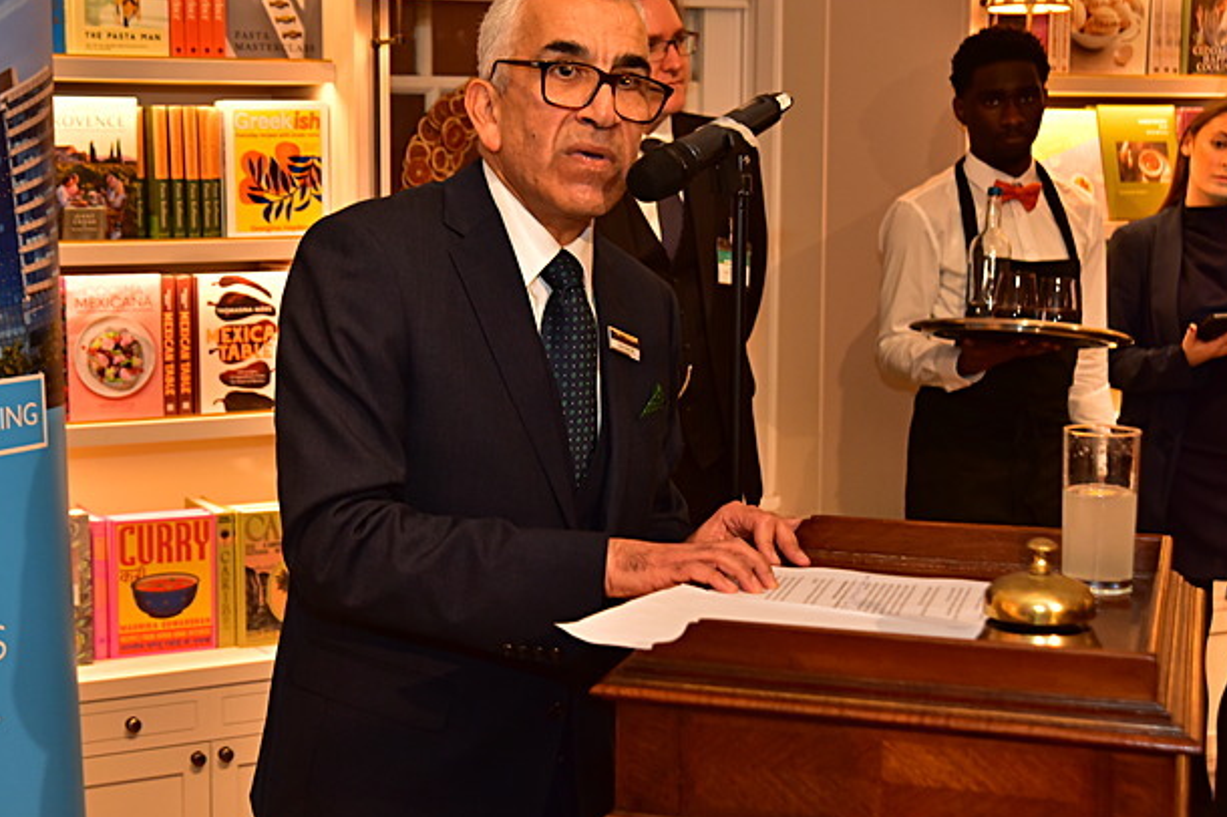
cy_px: 367
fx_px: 2146
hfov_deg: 31.8
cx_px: 513
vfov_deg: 21.5
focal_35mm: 63
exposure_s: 1/50
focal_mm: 48
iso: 1600
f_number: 5
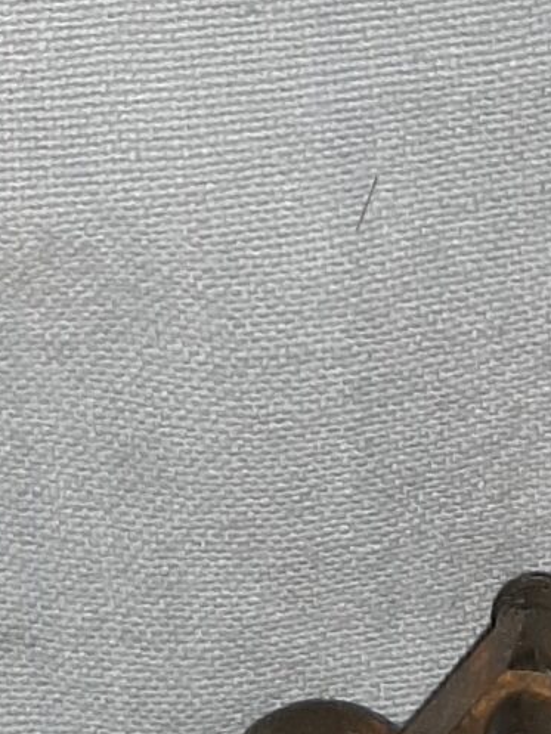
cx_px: 533
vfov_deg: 14.0
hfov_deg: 11.0
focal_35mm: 134
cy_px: -269
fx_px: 2843
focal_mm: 3.93
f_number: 1.7
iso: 250
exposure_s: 1/25
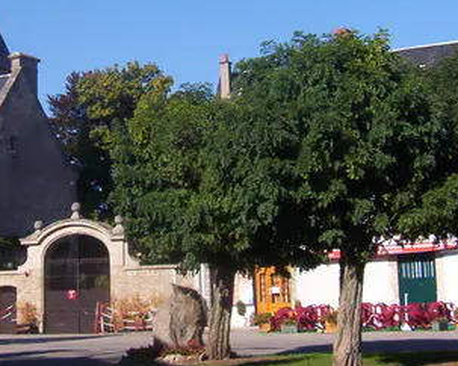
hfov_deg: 24.1
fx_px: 1043
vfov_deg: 19.7
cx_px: 53
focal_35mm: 77
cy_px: 85
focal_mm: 5.54
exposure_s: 1/643
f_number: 5.24
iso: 100
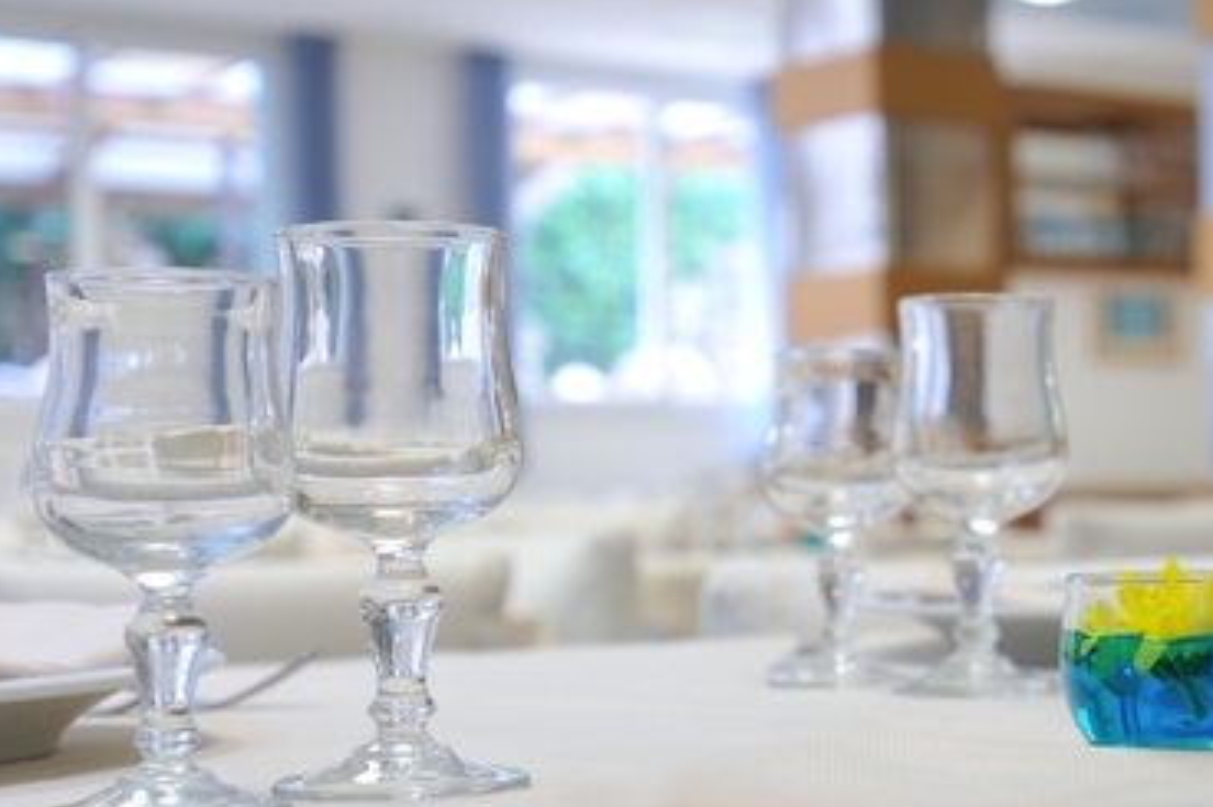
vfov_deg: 17.9
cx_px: 1019
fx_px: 2560
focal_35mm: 76
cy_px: 474
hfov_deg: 26.0
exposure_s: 1/60
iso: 400
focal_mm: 35
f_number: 3.5
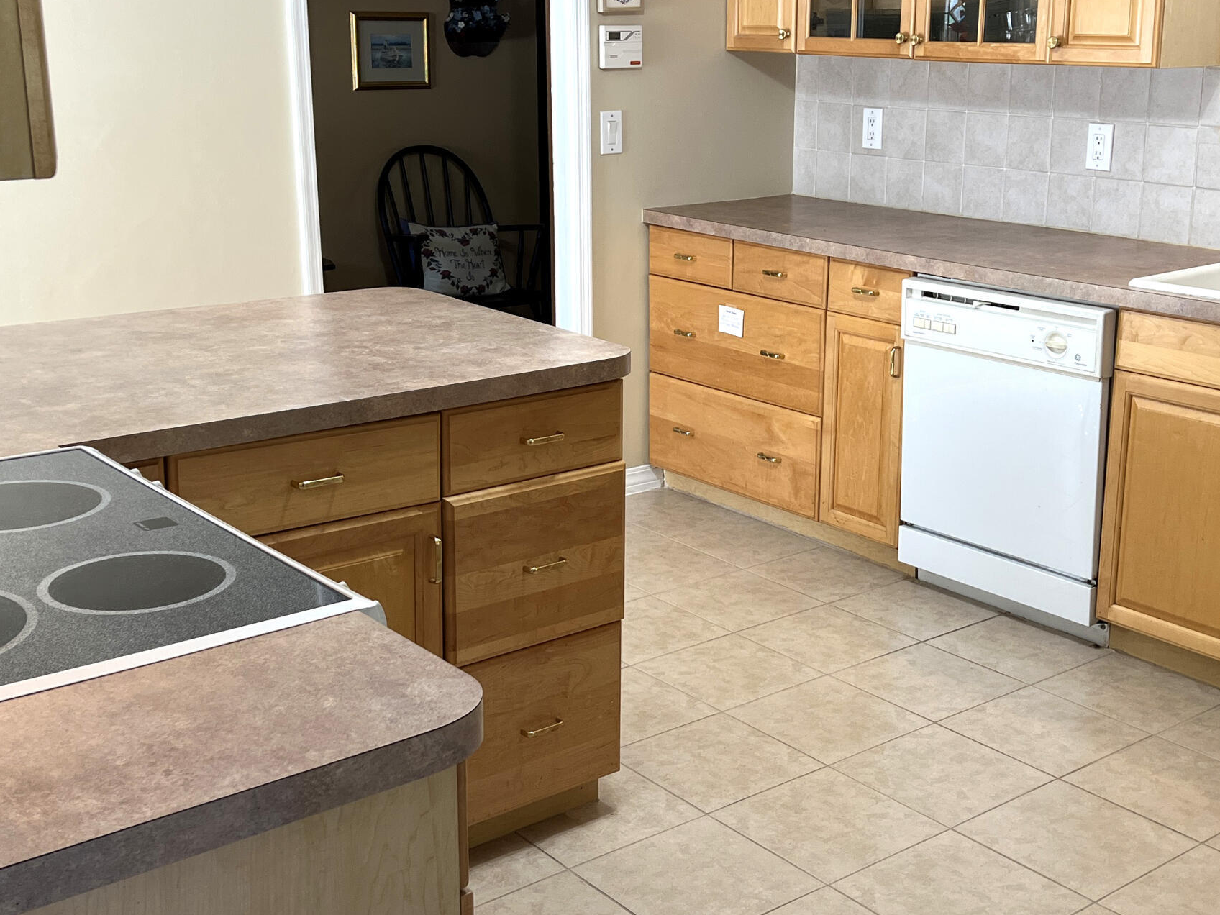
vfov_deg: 31.5
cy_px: 426
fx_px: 1621
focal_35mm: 46
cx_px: 681
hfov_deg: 41.2
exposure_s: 1/120
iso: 125
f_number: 1.5
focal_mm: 5.7
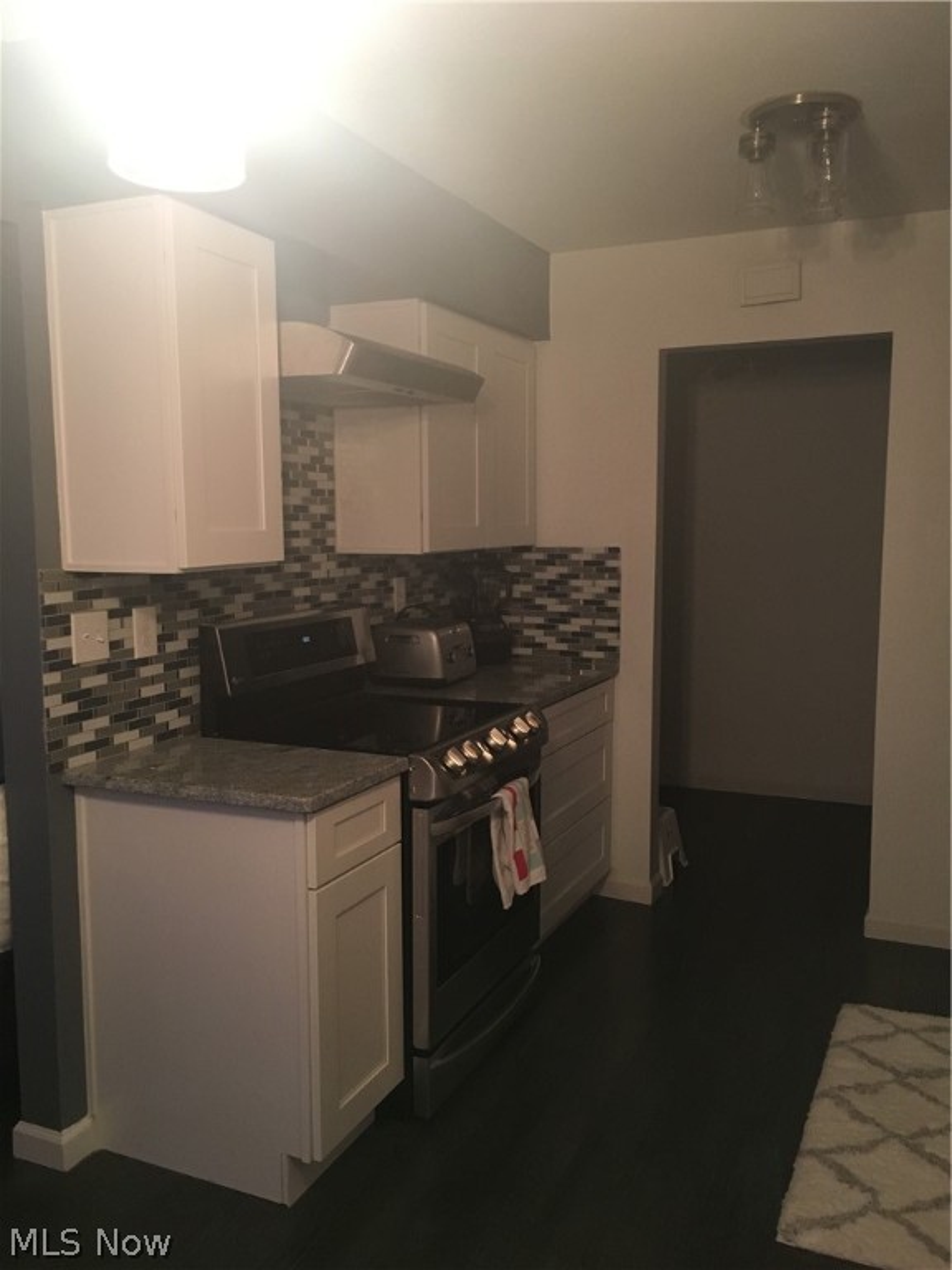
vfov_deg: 61.7
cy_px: 635
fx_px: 1063
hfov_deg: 48.2
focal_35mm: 29
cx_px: 476
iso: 200
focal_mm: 4.15
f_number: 2.2
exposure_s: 1/24
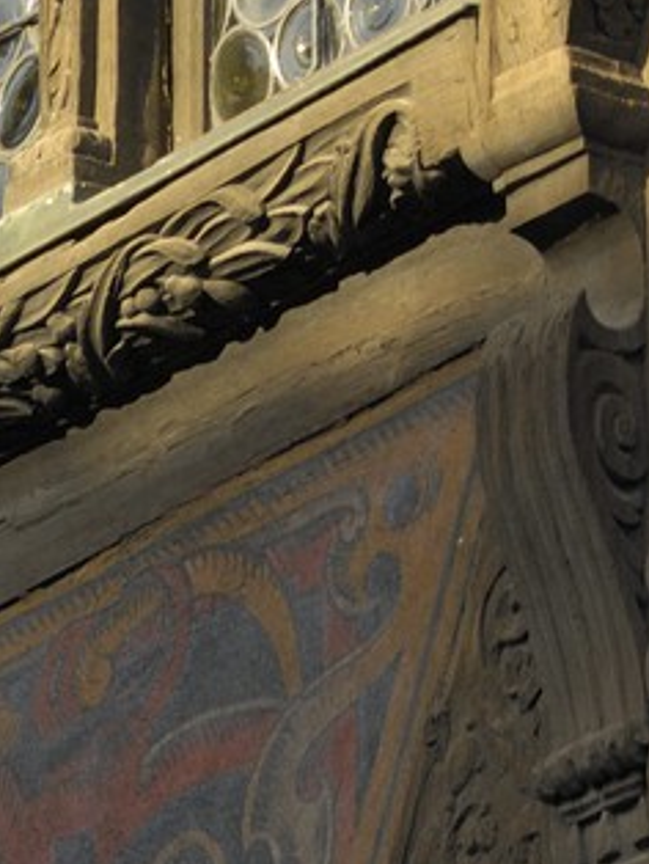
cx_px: 1194
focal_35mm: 989
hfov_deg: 1.5
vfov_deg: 2.0
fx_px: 24701
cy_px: -1285
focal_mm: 135
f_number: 4.2
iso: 100
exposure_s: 1/160
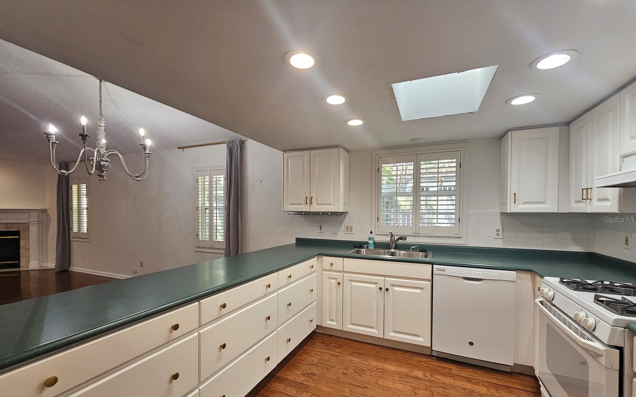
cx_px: 319
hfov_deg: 105.3
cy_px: 219
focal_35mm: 14
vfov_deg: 78.4
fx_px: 243
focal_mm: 2.2
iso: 125
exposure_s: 1/60
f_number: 2.2
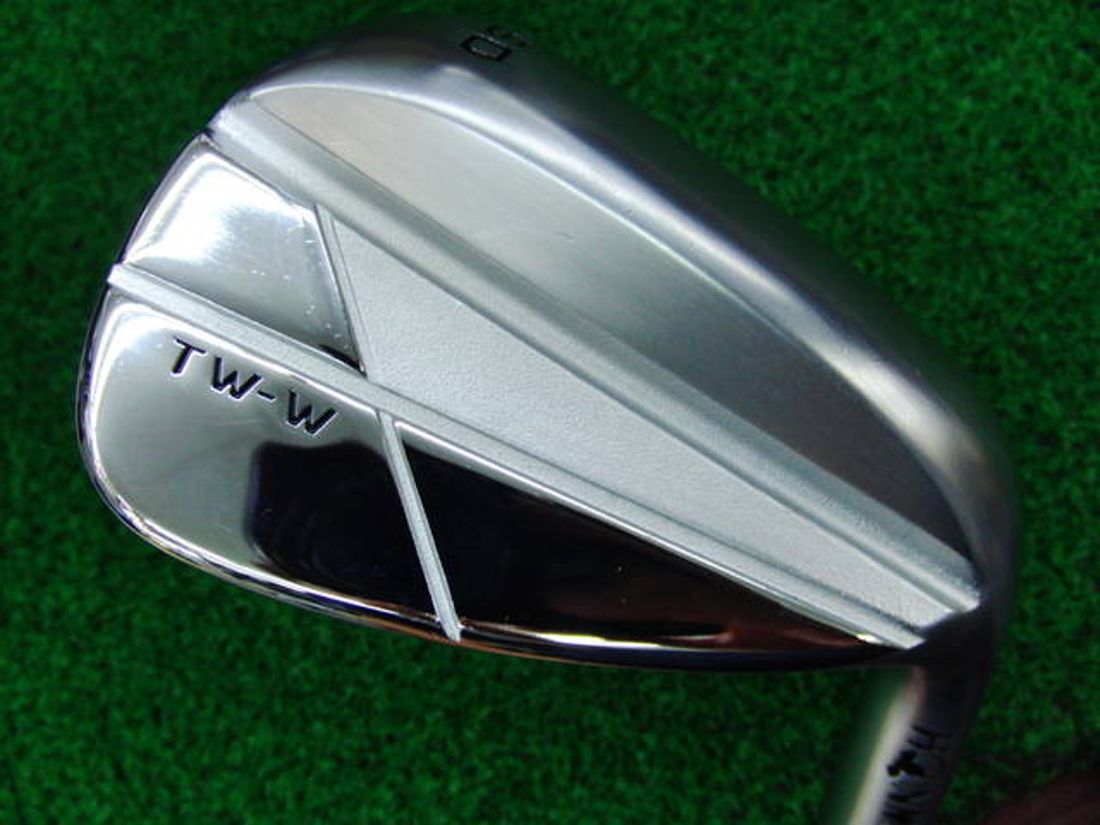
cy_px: 412
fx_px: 1176
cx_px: 550
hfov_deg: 50.1
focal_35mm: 37
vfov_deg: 38.7
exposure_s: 1/80
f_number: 3.6
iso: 250
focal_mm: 6.42
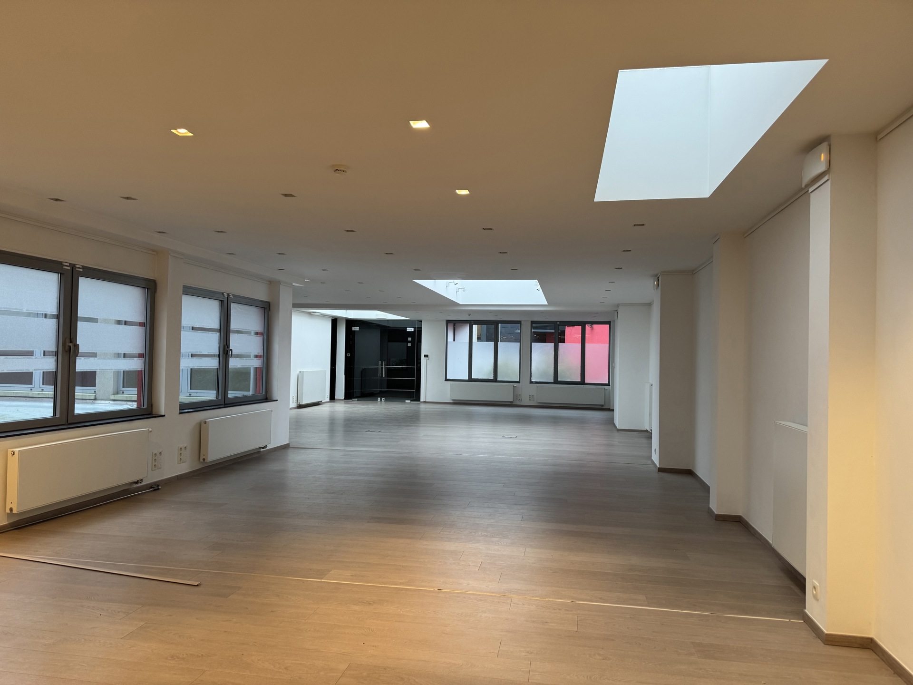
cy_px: 342
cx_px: 456
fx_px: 633
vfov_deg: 56.8
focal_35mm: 24
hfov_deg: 71.6
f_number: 1.78
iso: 125
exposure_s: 1/50
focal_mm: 6.76
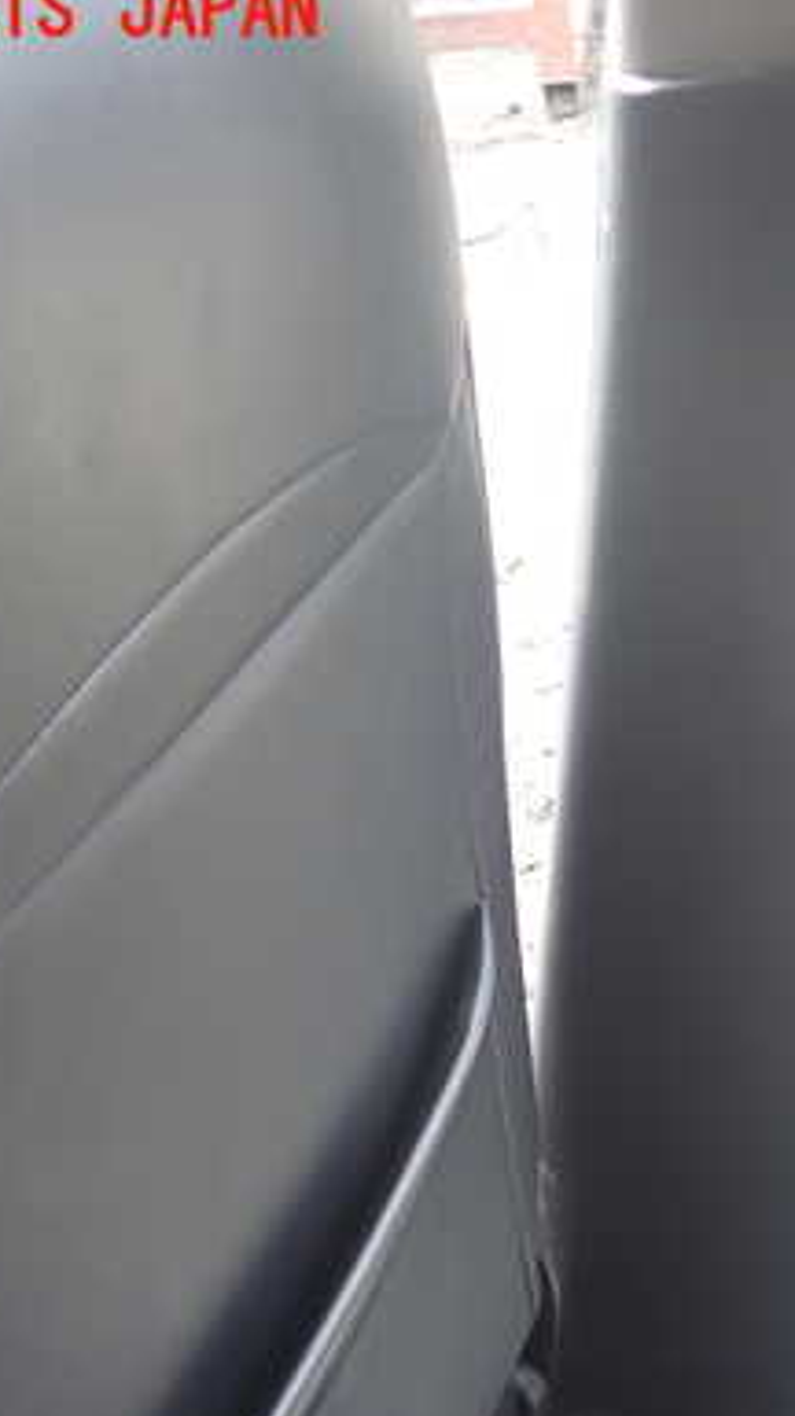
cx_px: 755
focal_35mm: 51
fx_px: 1915
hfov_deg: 22.7
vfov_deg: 40.5
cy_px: 794
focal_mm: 5.4
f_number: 2.3
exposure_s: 1/80
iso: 100
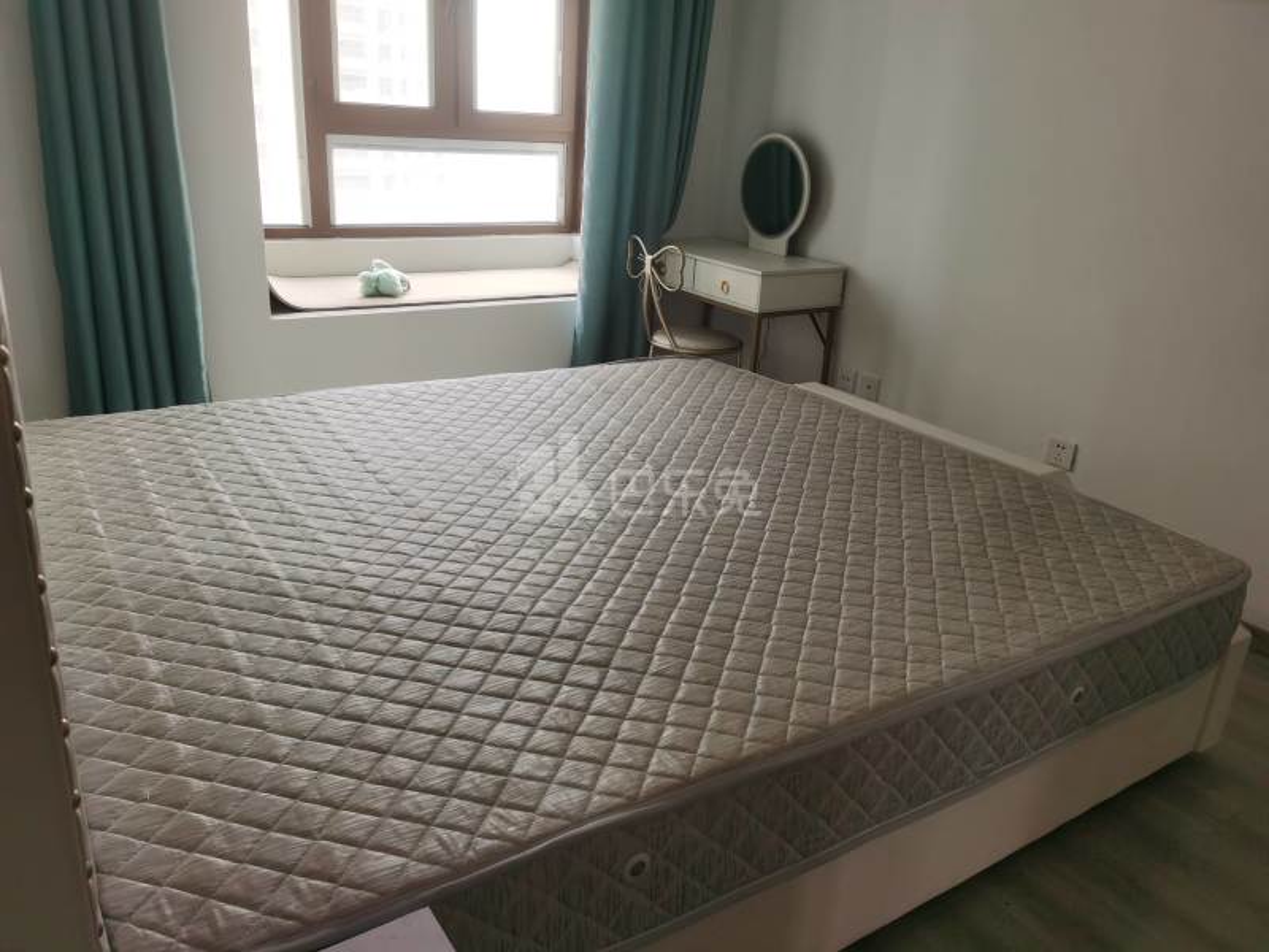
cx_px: 634
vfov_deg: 51.4
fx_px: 990
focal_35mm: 27
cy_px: 476
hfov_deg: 65.3
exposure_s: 1/100
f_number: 1.6
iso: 100
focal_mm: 5.56
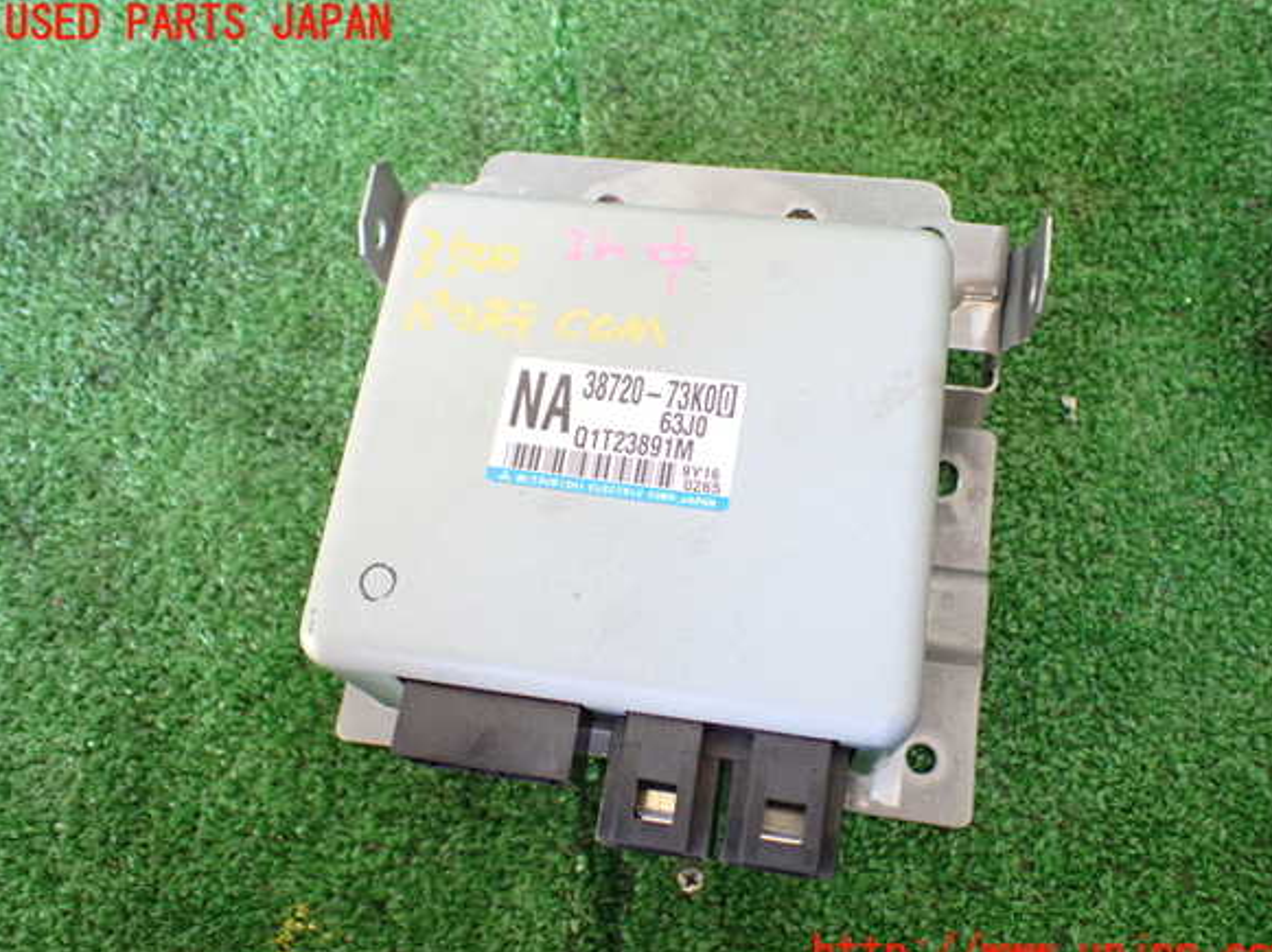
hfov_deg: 58.4
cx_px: 650
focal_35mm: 31
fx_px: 1138
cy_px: 490
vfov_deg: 45.4
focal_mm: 5.4
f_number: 2.3
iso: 800
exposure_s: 1/60
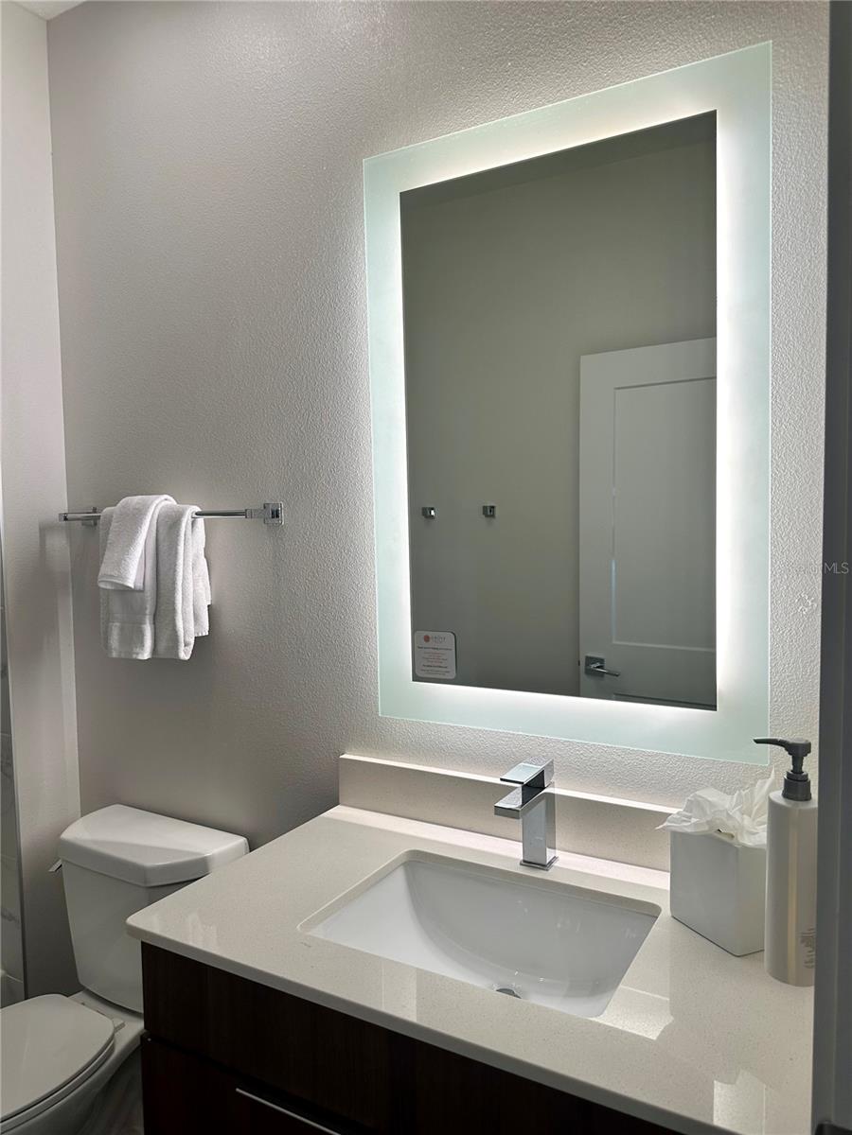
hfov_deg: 56.8
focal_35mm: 24
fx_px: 788
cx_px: 426
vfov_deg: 71.6
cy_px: 568
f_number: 1.78
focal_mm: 6.86
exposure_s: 1/350
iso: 80
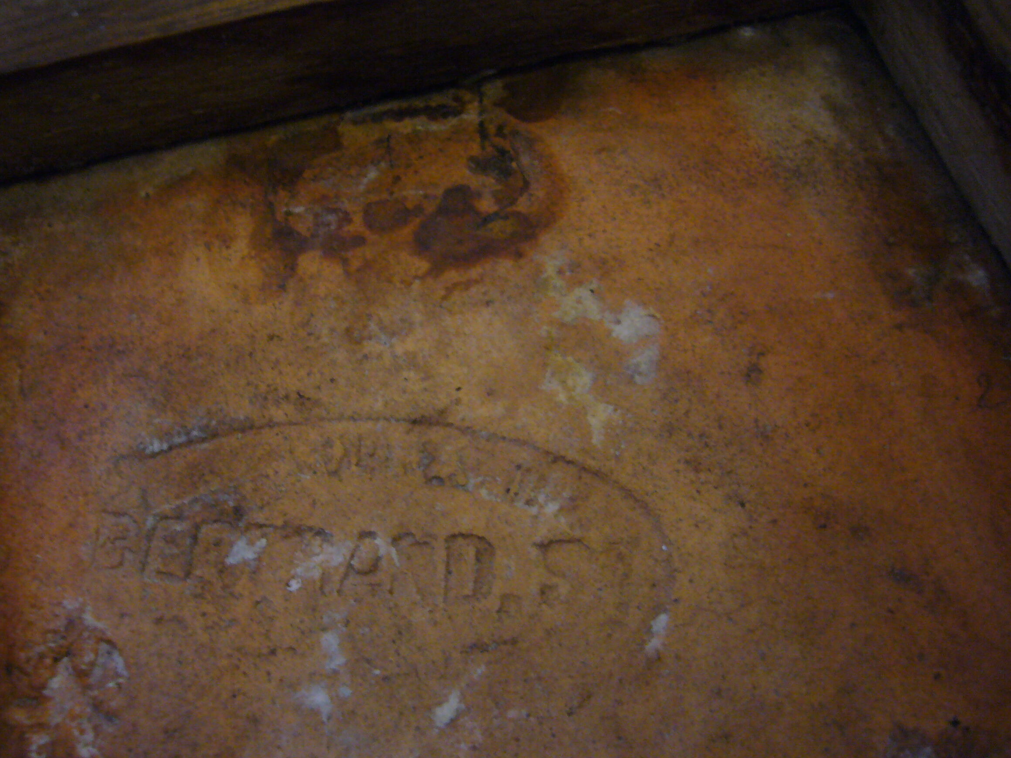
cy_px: 414
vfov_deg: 41.7
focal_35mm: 34
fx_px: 993
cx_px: 419
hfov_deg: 53.7
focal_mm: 4.6
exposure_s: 1/8
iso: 200
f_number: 2.8
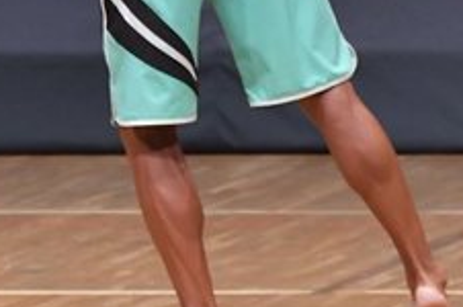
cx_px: 142
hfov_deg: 2.0
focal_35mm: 1031
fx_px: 13241
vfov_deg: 1.3
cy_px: -88
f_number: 5.6
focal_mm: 200
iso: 6400
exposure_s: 1/400
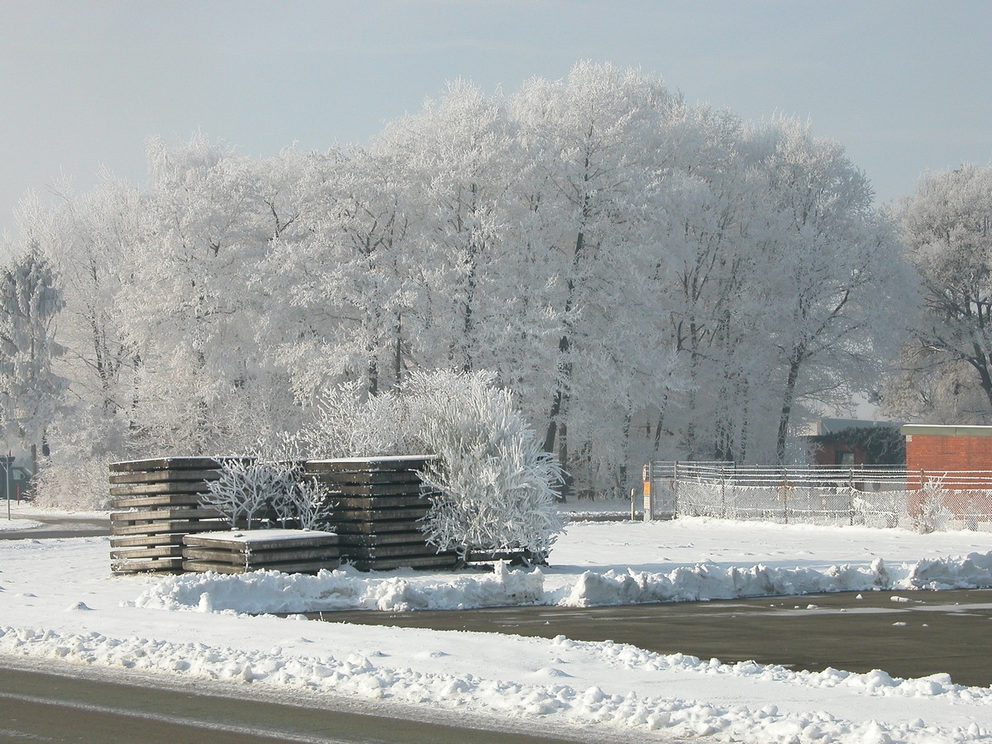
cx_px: 496
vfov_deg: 15.9
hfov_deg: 21.1
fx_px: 2665
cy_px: 372
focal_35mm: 93
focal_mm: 23.7
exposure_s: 1/1124
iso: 100
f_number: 5
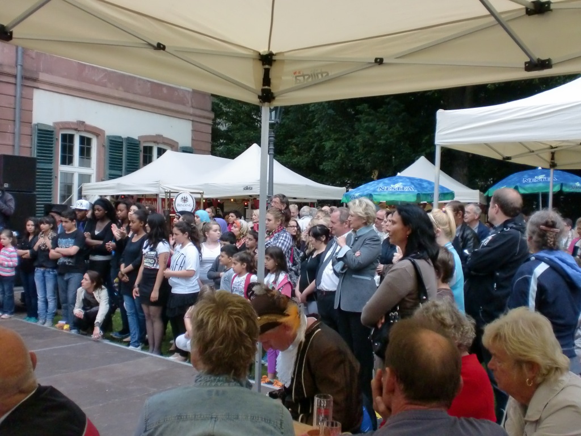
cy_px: 218
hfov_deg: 52.6
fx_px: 587
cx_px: 290
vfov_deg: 40.7
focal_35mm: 35
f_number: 3.1
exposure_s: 1/60
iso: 320
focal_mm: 6.3
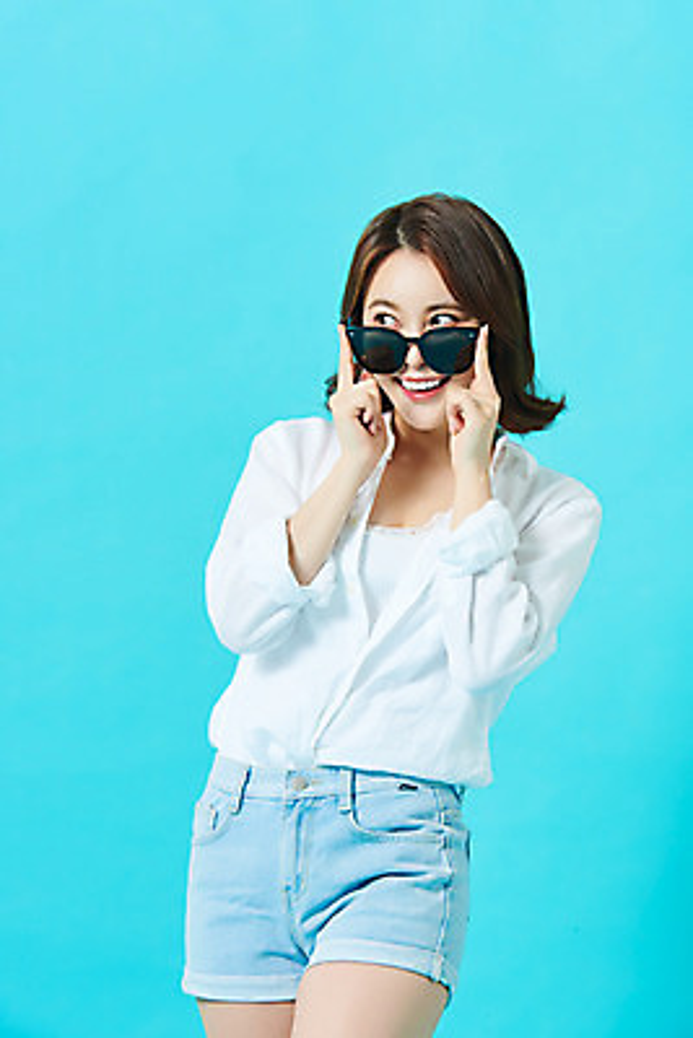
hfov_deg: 7.4
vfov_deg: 11.1
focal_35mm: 185
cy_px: 519
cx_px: 346
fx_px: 5337
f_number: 16
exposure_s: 1/125
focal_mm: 185
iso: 100
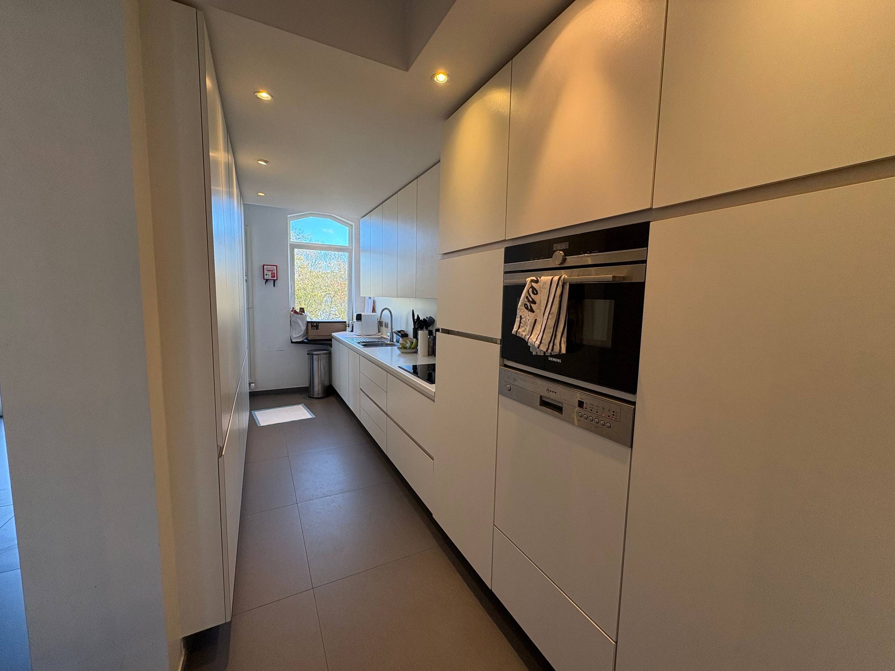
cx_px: 448
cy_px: 336
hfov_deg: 102.1
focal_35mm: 14
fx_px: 362
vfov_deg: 85.7
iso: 100
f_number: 2.2
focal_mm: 2.22
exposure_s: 1/100
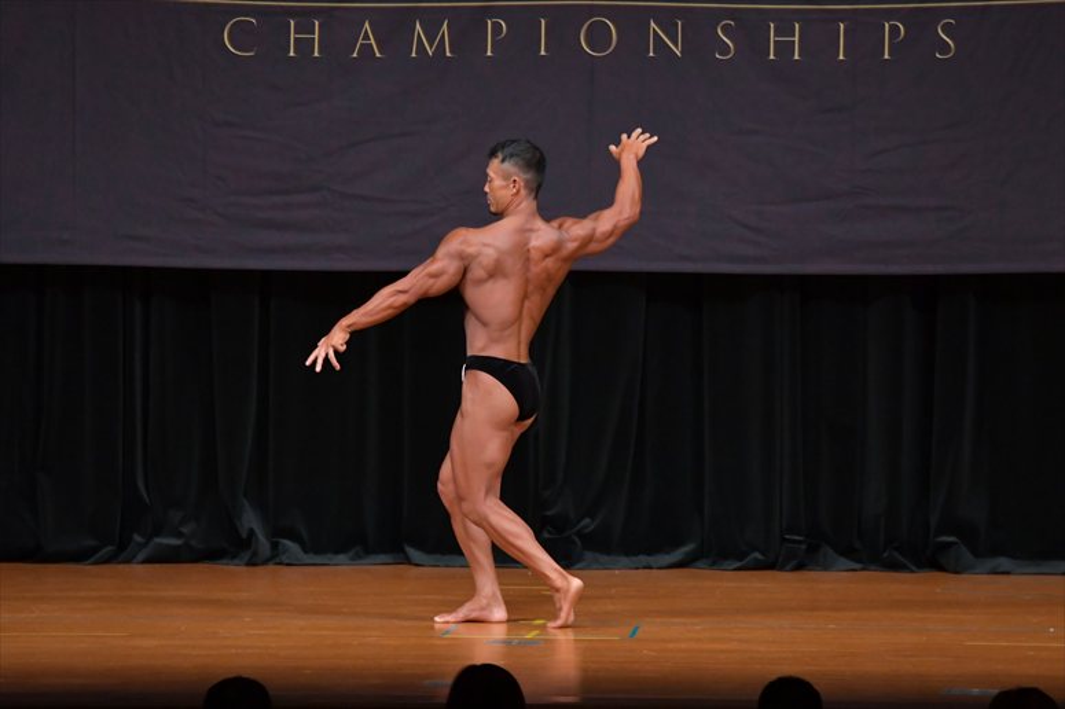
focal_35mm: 240
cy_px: 354
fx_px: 7097
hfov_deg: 8.6
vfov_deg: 5.7
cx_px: 532
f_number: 5.6
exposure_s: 1/400
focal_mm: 160
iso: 4000
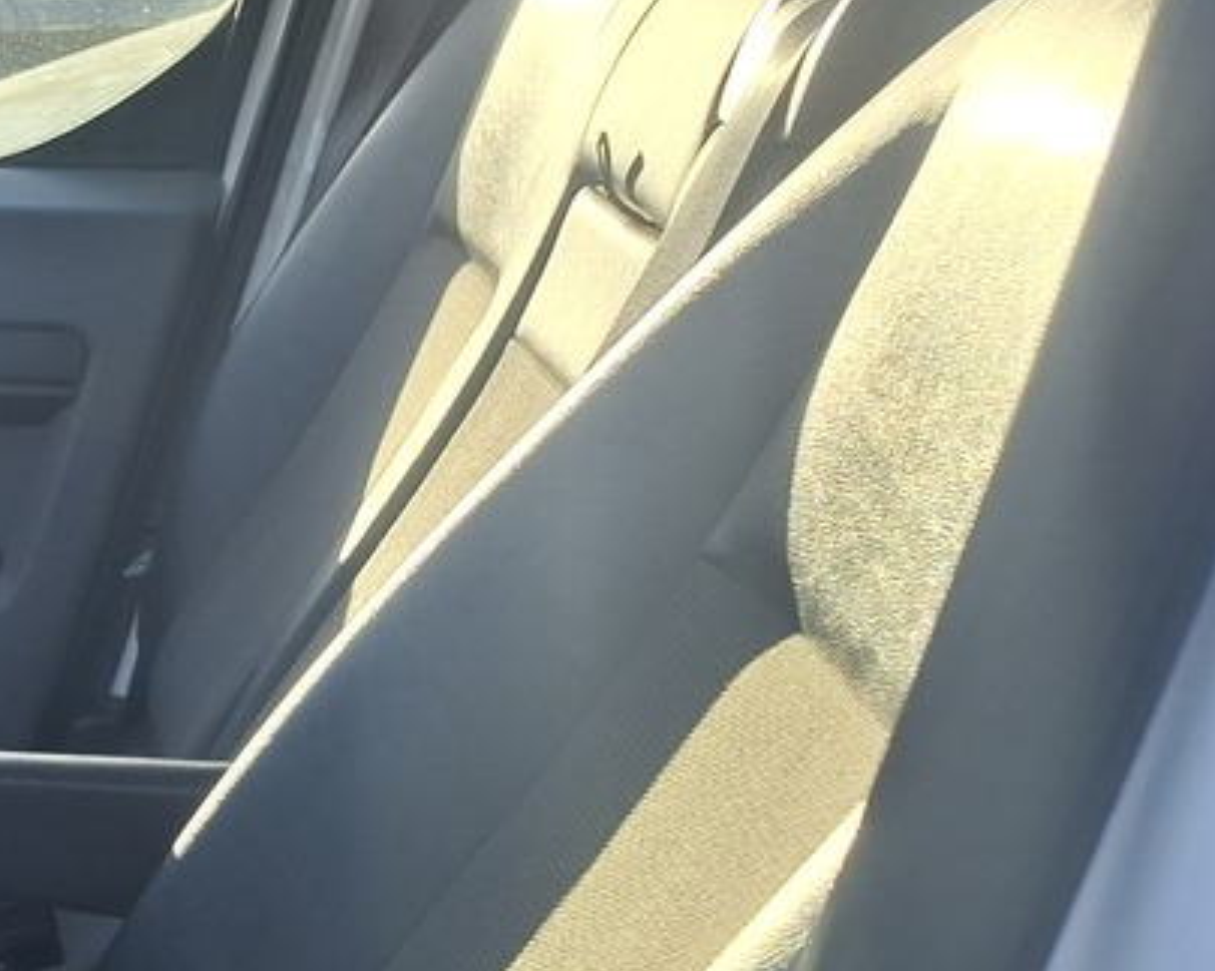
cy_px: 986
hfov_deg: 19.0
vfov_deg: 18.6
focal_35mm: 80
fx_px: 2876
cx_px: -896
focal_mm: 5.54
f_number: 1.8
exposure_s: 1/182
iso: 50
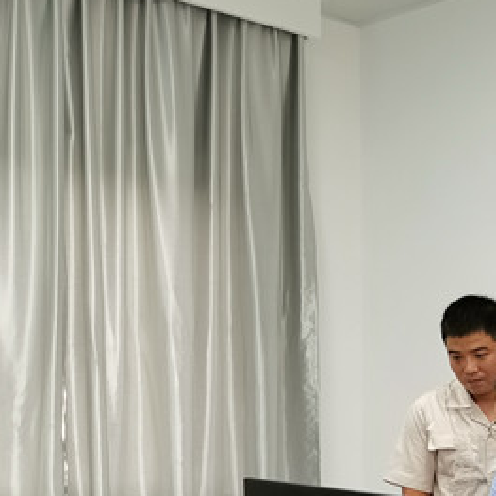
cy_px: 454
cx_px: 578
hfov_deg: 22.9
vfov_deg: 23.9
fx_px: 1135
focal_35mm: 70
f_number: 1.8
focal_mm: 5.58
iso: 200
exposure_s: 1/50
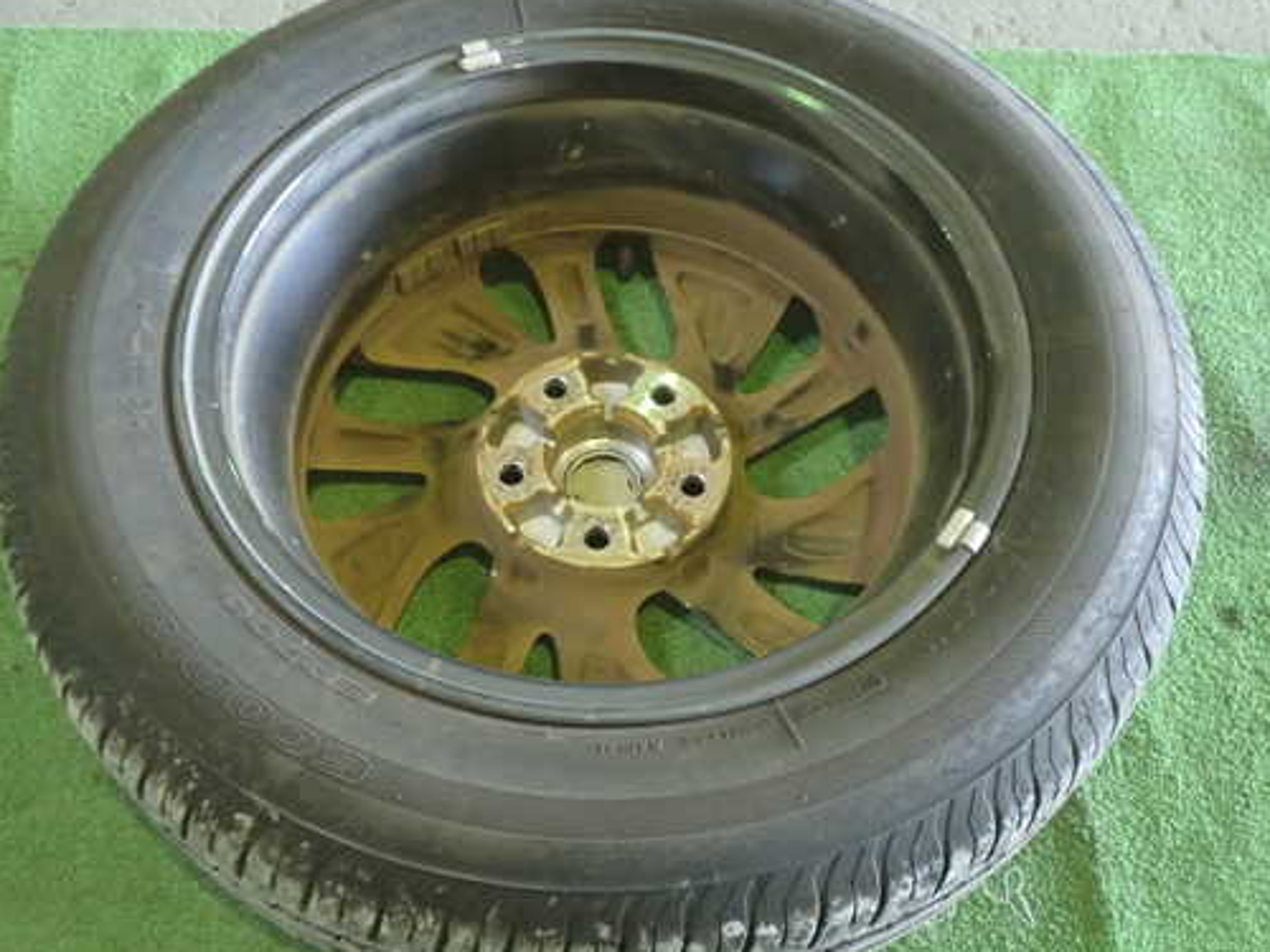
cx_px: 635
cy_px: 457
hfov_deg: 51.4
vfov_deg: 39.7
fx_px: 1321
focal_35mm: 36
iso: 800
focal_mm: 5.4
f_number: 2.3
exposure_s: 1/30
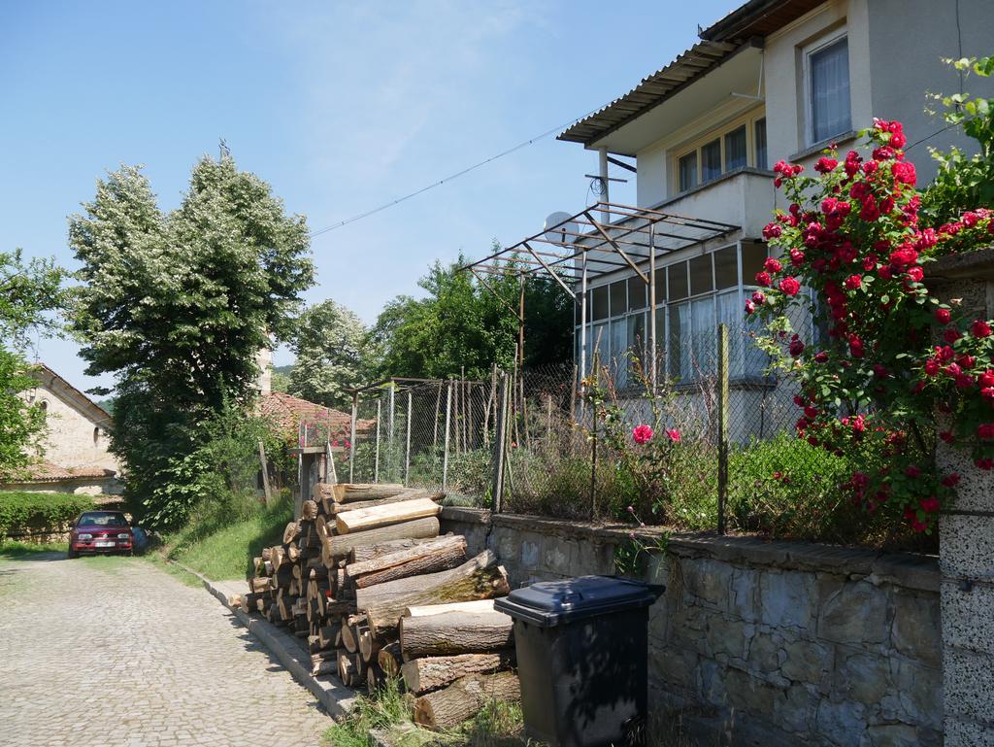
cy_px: 374
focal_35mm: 28
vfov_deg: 49.8
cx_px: 497
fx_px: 804
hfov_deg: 63.4
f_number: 6.3
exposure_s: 1/400
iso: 200
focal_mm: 14
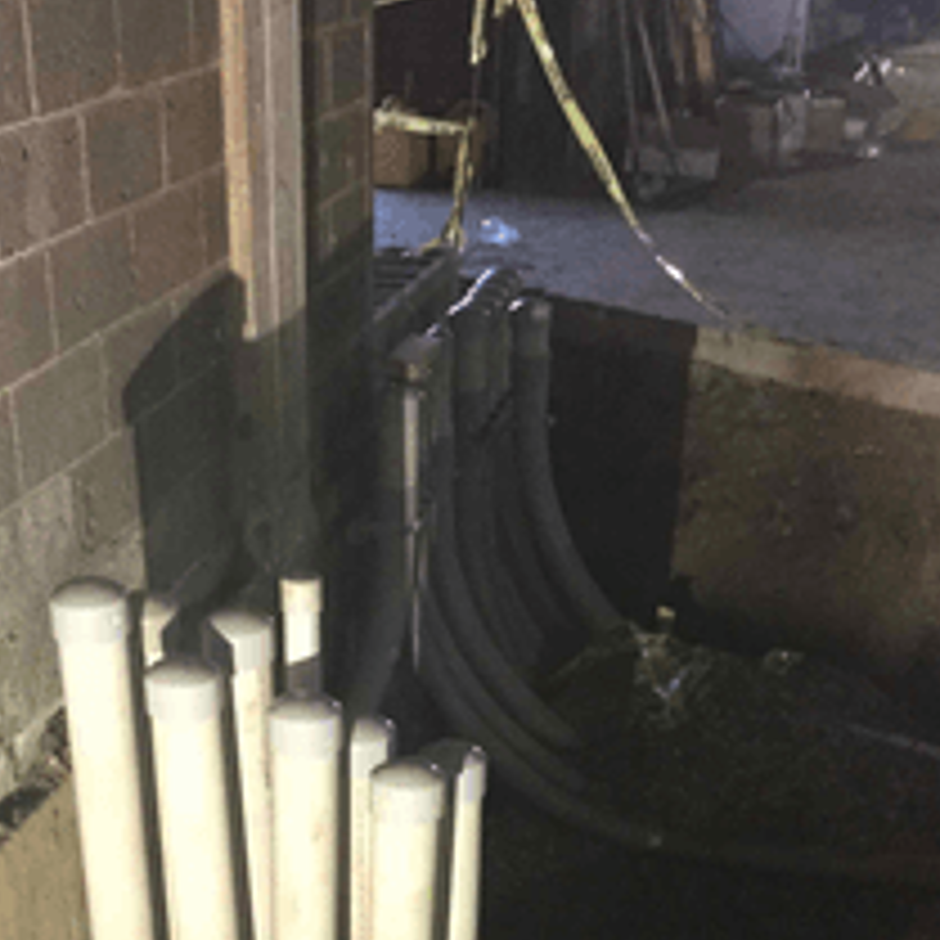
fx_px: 1813
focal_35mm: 59
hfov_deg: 29.0
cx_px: 355
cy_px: 855
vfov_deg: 27.9
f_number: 2.4
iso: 200
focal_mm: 3.3
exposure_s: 1/17
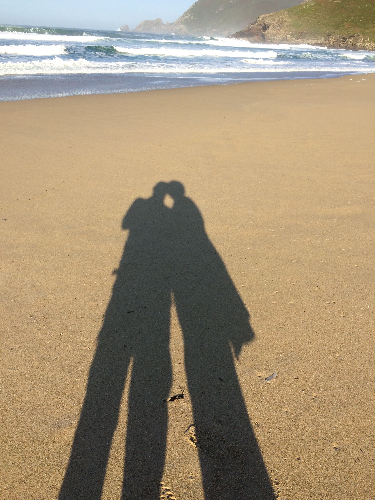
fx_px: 419
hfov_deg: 48.2
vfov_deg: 61.7
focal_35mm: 29
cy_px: 250
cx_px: 188
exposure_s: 1/1953
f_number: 2.2
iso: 32
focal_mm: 4.15
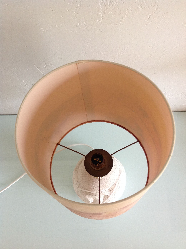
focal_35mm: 35
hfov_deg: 40.6
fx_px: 251
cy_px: 124
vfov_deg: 52.7
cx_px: 93
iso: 125
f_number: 2.4
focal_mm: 4.28
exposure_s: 1/15
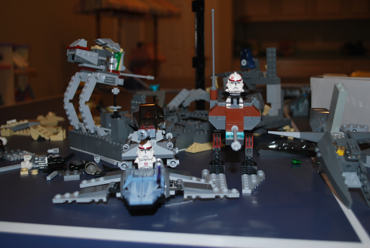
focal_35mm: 39
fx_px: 401
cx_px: 185
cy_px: 124
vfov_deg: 34.3
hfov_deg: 49.5
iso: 200
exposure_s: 1/60
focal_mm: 26
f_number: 4.5
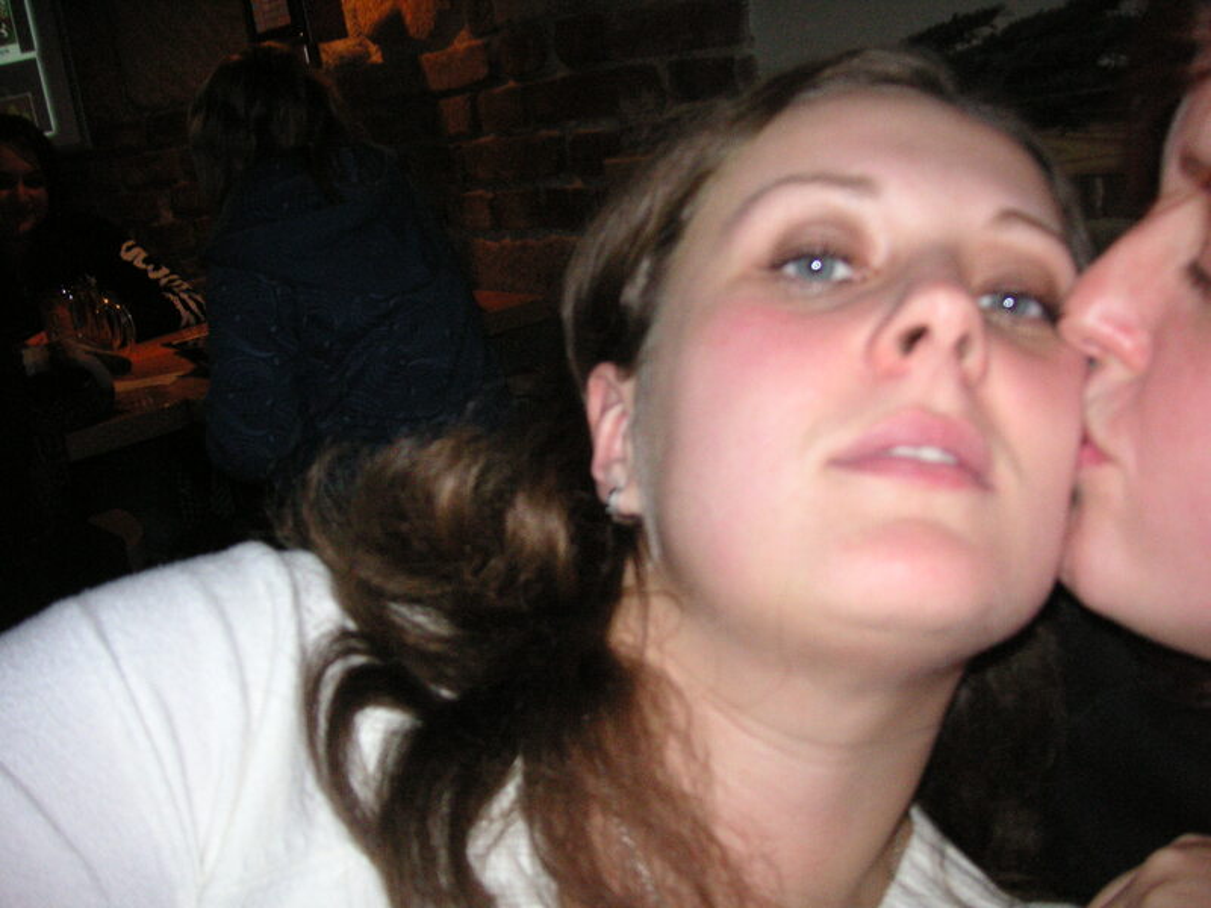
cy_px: 454
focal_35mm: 37
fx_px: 1294
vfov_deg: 38.7
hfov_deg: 50.1
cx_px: 606
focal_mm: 6.1
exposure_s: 1/45
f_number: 2.8
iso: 160
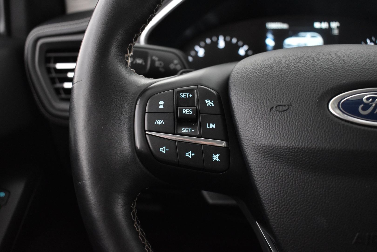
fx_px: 346
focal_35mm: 33
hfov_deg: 57.2
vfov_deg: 40.0
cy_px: 126
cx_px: 188
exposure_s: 1/30
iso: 3200
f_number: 3.8
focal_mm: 22
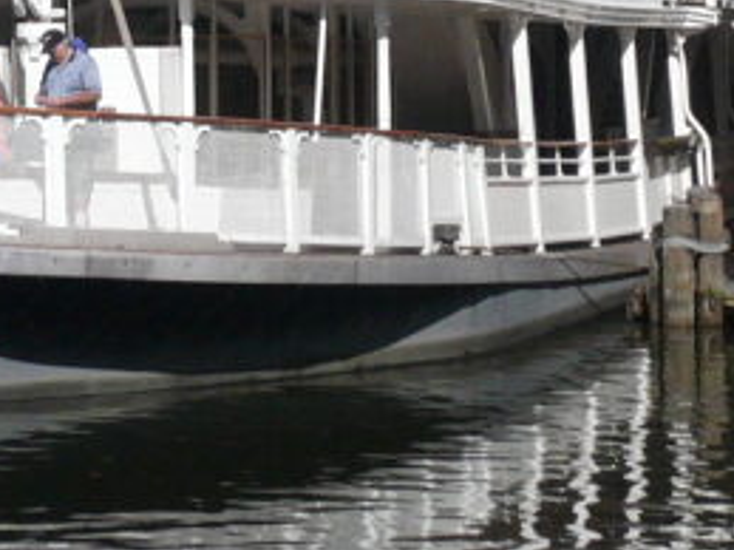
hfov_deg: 10.1
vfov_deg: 7.6
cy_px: -96
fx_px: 4112
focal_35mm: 194
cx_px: -125
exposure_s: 1/250
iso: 100
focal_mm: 8.1
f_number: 10
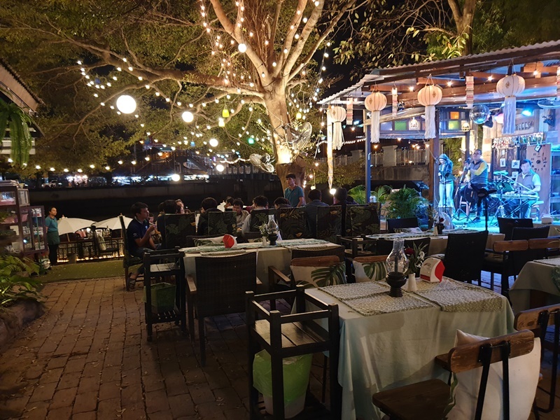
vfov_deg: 53.1
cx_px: 280
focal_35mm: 26
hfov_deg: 67.3
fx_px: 421
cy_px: 210
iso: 320
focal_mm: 4.3
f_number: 1.5
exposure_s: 1/20
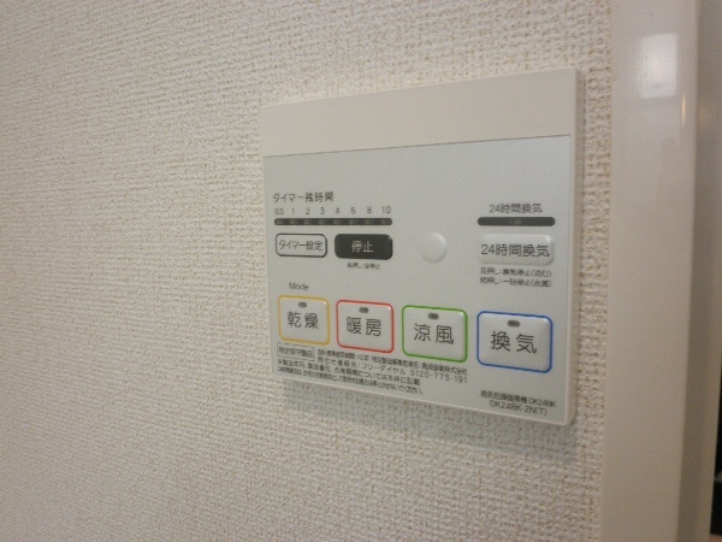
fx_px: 542
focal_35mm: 26
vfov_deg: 53.1
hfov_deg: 67.3
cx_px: 361
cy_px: 271
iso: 100
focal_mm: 4.7
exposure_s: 1/30
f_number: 2.8
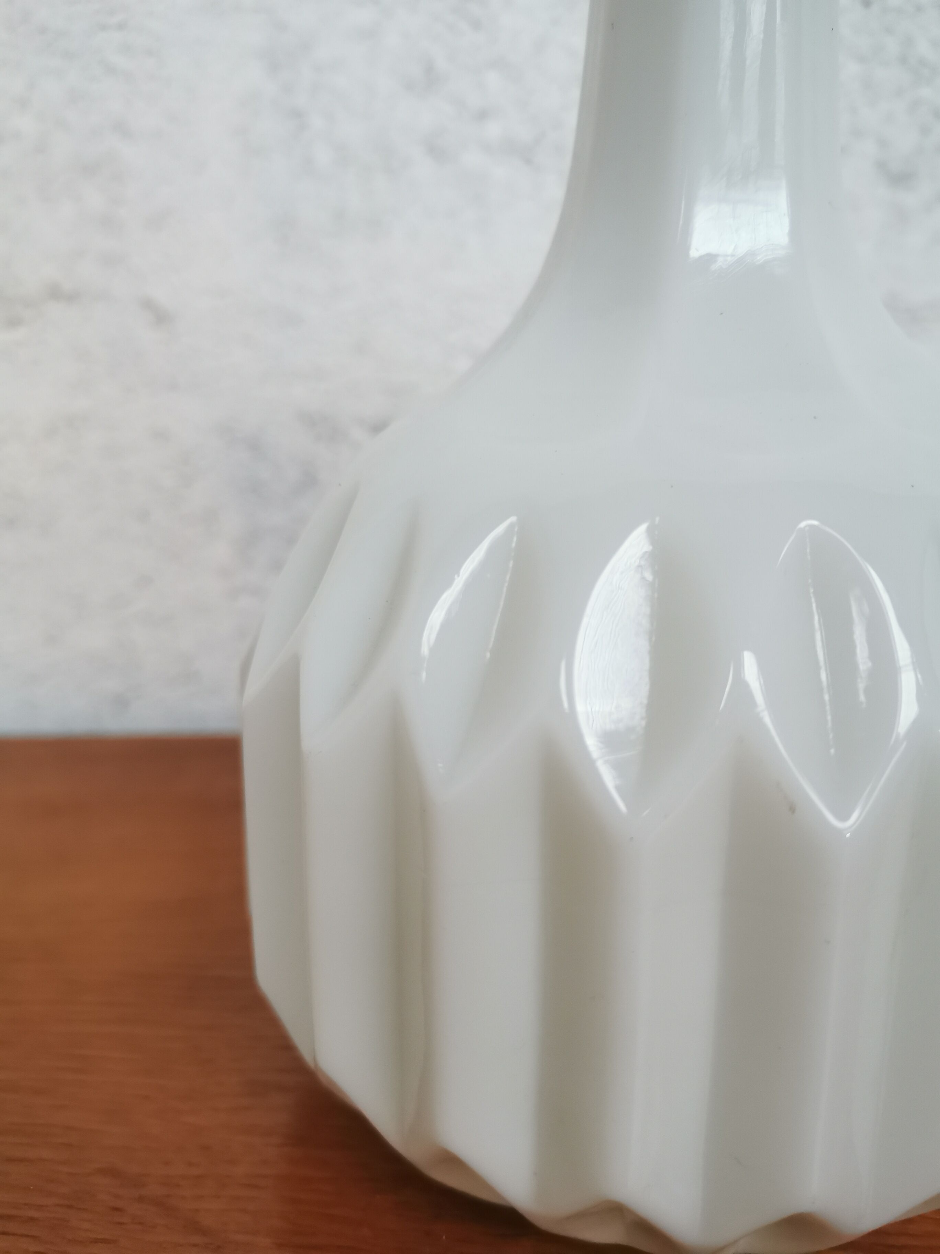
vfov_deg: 65.3
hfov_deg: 51.4
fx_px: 978
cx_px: 470
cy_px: 627
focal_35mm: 27
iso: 800
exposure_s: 1/25
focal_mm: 5.58
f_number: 1.8
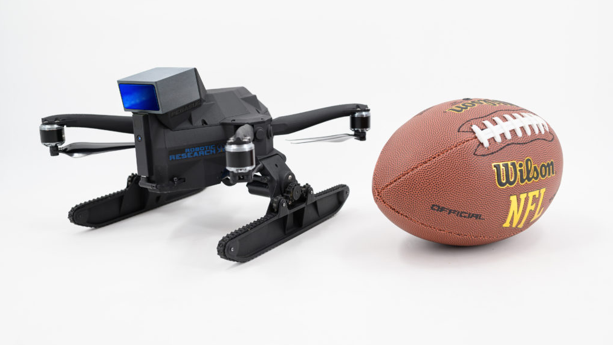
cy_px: 173
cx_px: 308
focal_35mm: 37
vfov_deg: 32.0
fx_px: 601
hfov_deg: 54.0
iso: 100
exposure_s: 1/100
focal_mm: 35
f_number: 4
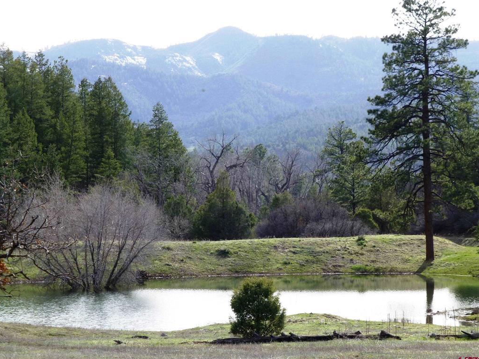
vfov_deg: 10.7
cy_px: 180
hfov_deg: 14.3
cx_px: 239
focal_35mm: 138
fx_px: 1909
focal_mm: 24.4
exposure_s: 1/200
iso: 100
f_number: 5.4
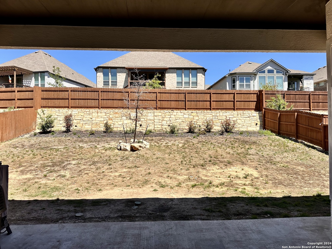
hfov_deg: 71.6
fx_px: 230
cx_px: 166
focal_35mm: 24
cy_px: 124
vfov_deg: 56.8
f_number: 1.78
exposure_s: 1/3597
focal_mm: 6.86
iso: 80
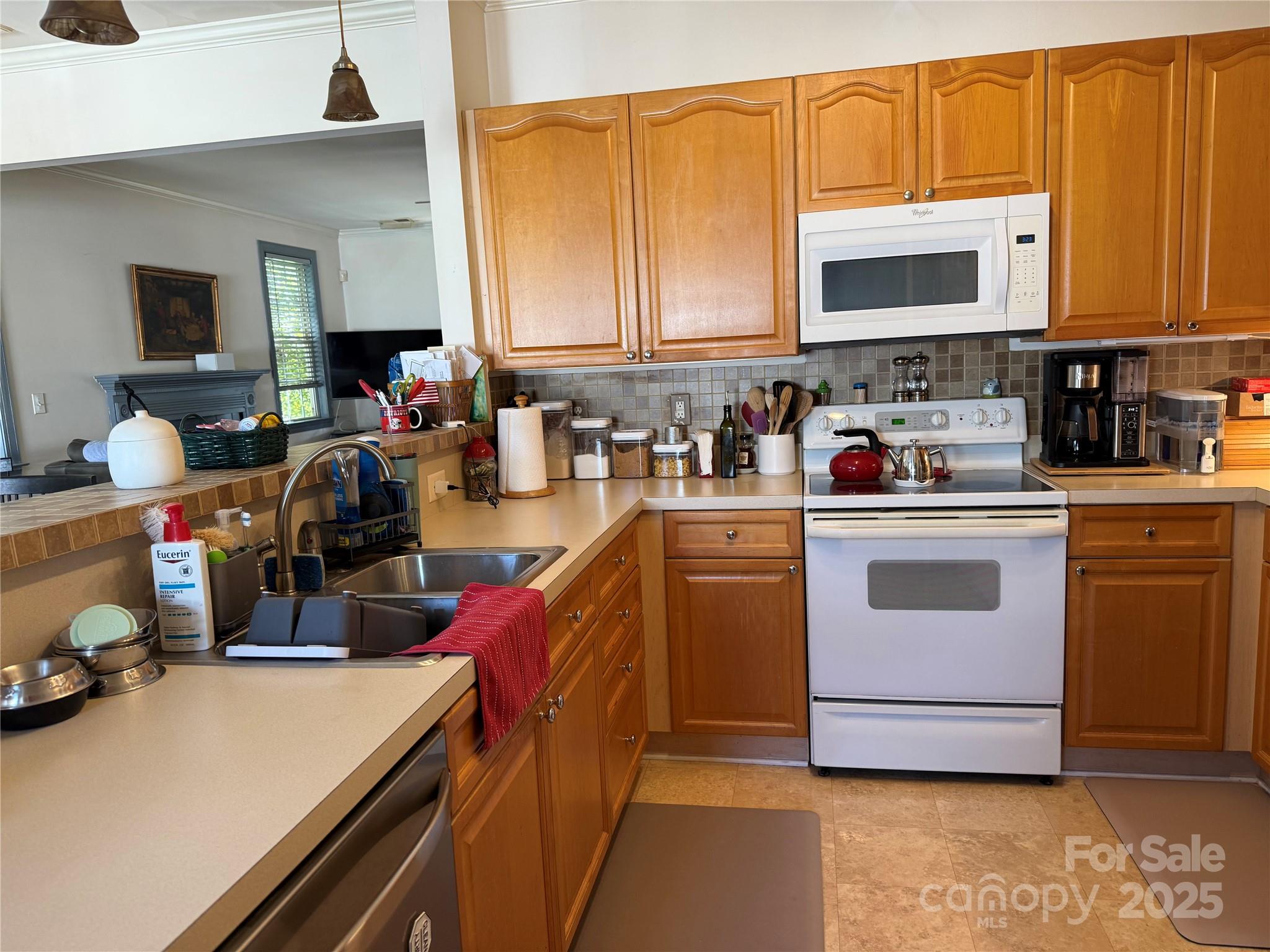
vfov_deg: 56.8
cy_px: 476
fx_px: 881
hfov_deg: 71.6
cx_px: 635
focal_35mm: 24
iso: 100
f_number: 1.78
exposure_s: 1/60
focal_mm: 6.76
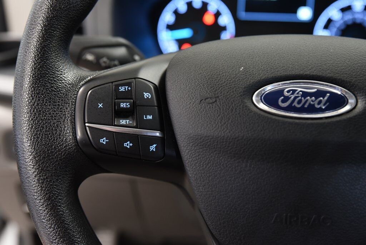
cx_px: 183
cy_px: 122
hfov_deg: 39.6
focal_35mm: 50
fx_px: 509
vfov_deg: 27.0
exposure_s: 1/20
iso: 1600
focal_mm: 50
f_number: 4
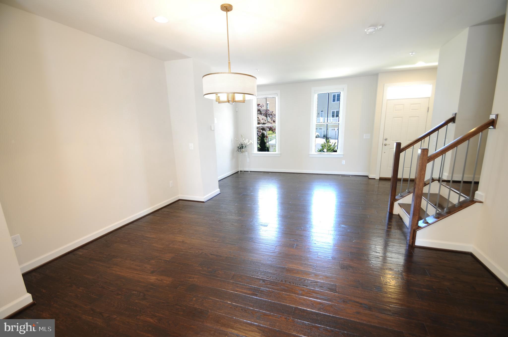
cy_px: 168
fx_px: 211
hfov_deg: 100.5
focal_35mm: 15
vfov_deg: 77.2
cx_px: 254
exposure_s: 1/160
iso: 100
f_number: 3.5
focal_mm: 10
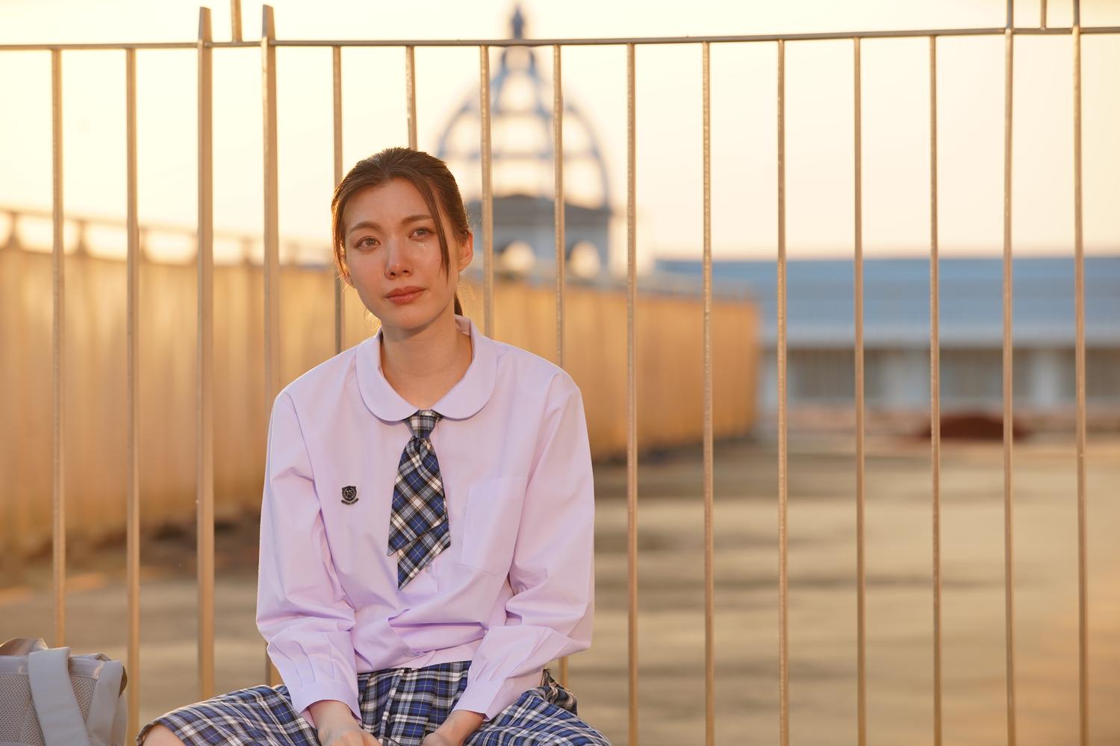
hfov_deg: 13.2
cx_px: 560
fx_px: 4822
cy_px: 373
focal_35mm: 155
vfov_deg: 8.9
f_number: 5
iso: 320
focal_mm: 155
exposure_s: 1/320
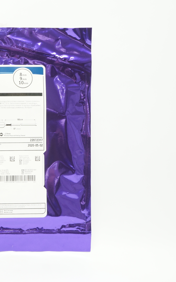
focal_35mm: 56
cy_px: 140
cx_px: -6
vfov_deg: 36.3
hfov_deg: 22.2
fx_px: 430
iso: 400
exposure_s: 1/15
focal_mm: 24
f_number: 9
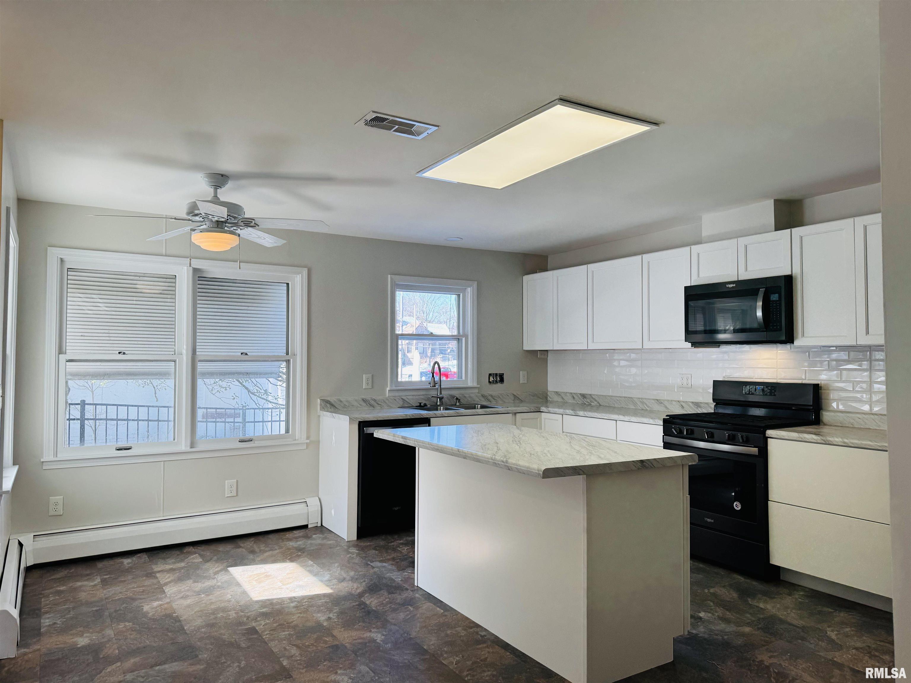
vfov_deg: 56.8
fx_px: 632
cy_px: 342
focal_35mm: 24
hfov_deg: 71.6
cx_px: 456
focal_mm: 6.76
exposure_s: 1/200
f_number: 1.78
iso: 64
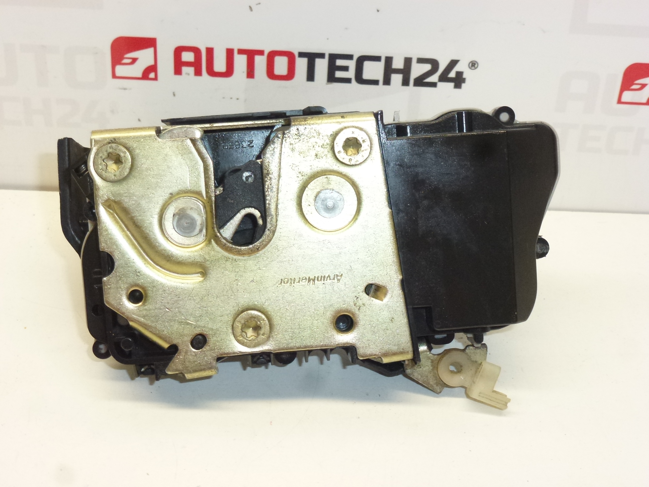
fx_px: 975
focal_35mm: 52
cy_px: 244
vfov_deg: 28.0
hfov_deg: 36.8
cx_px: 324
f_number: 4.3
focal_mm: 9.4
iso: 400
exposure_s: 1/100
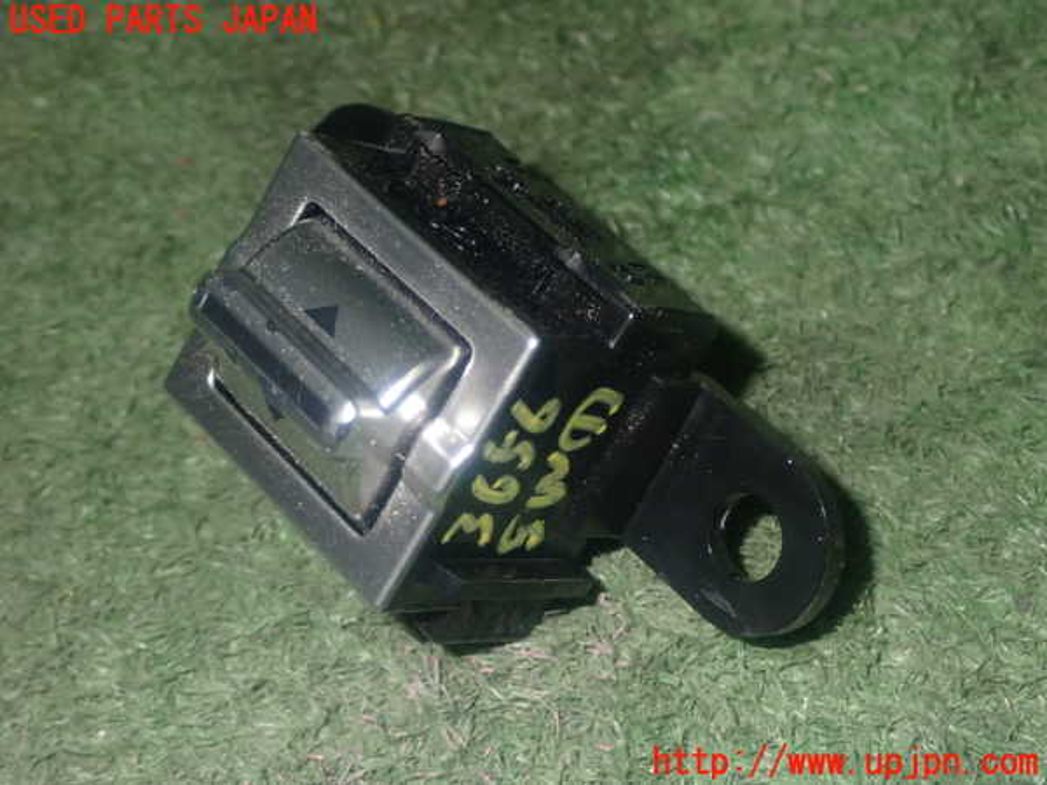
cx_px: 524
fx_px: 2147
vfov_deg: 20.7
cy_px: 392
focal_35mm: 71
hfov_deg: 27.4
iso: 800
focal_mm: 12.73
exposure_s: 1/60
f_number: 11
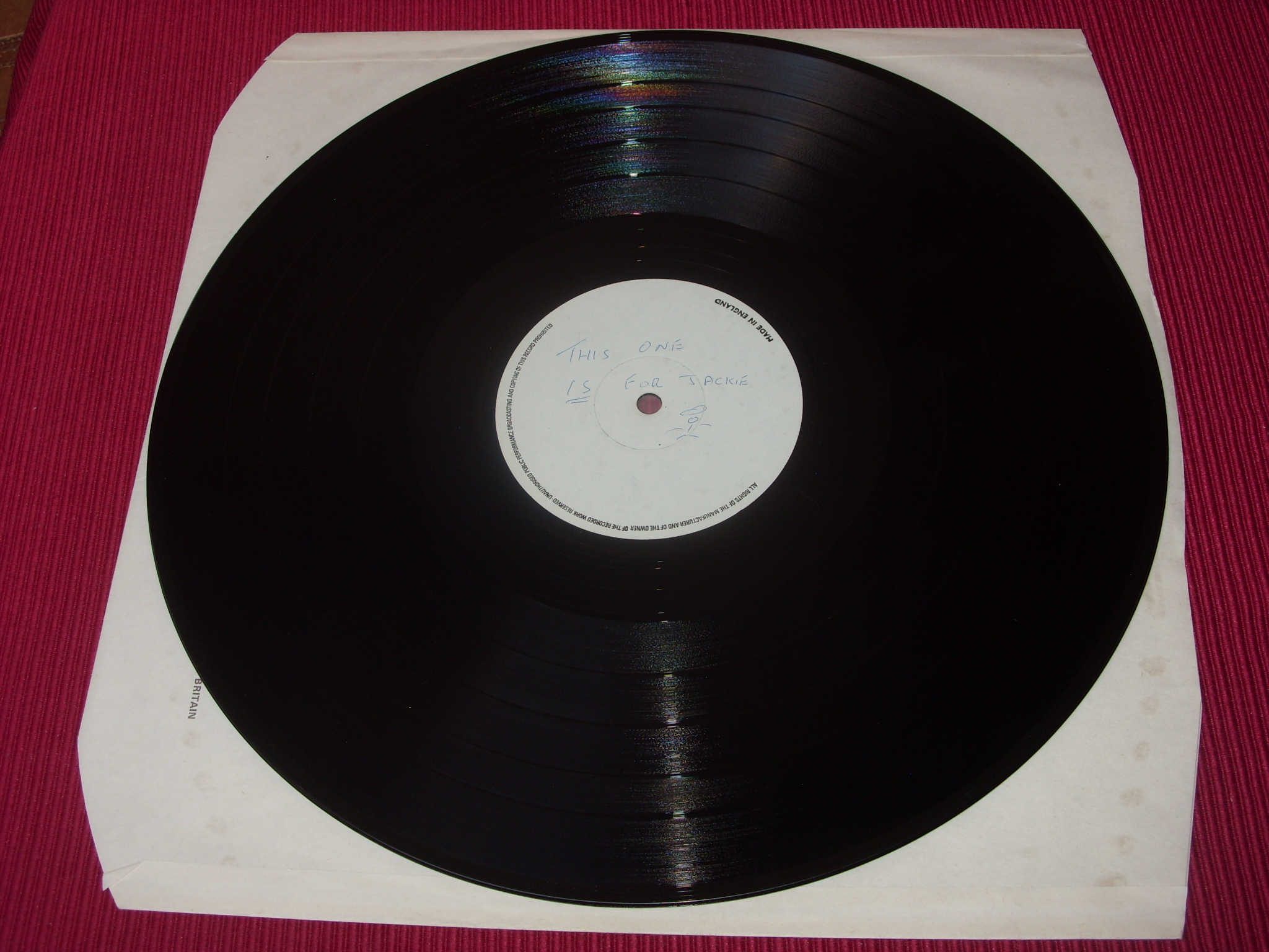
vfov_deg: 26.1
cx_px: 634
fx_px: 2053
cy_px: 476
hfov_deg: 34.3
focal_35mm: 56
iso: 50
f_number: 3.1
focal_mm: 9.3
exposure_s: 1/42
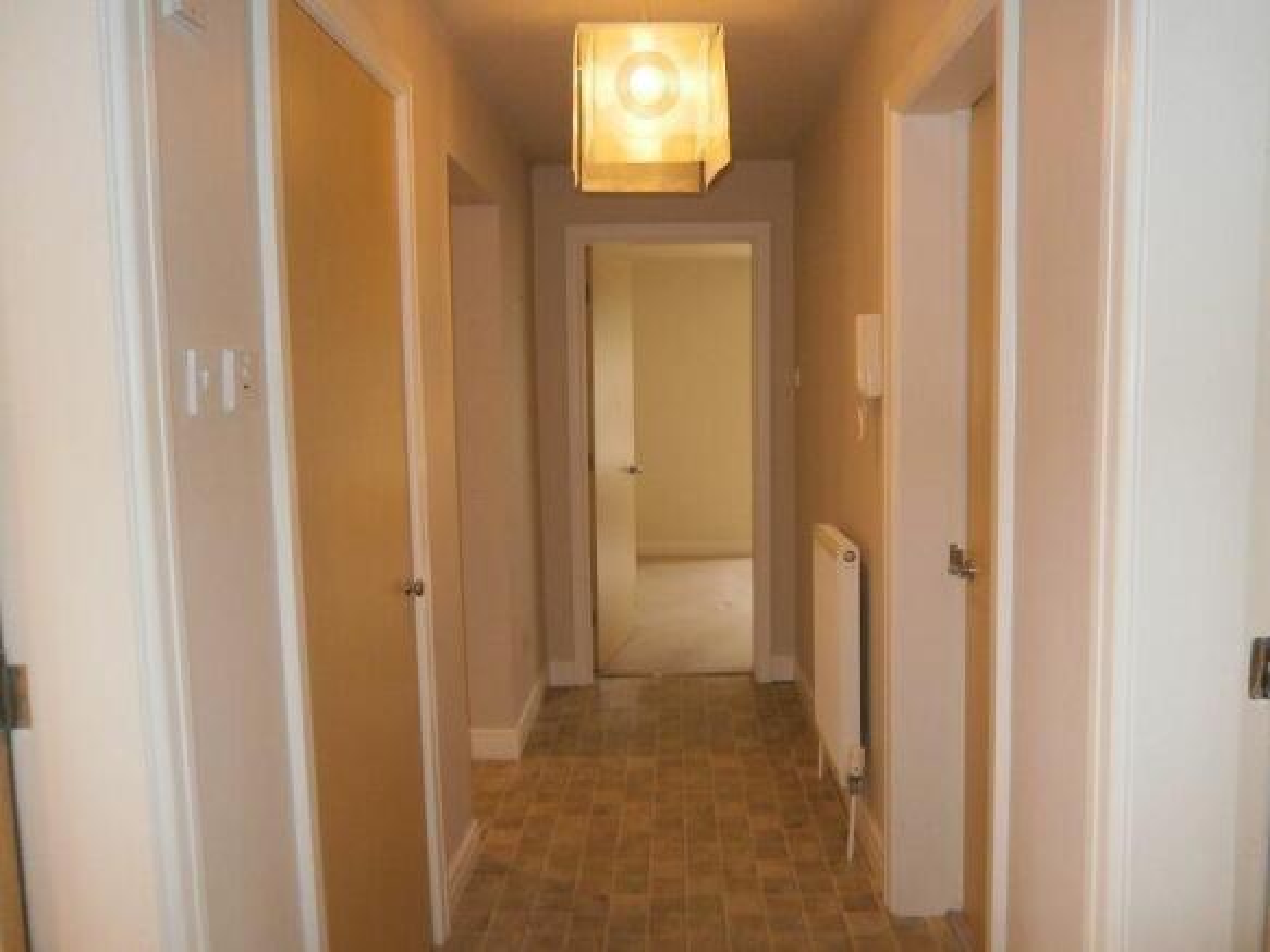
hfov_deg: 67.3
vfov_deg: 53.0
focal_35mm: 26
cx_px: 635
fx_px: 954
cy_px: 476
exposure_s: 1/30
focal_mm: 4.7
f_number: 2.8
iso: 200
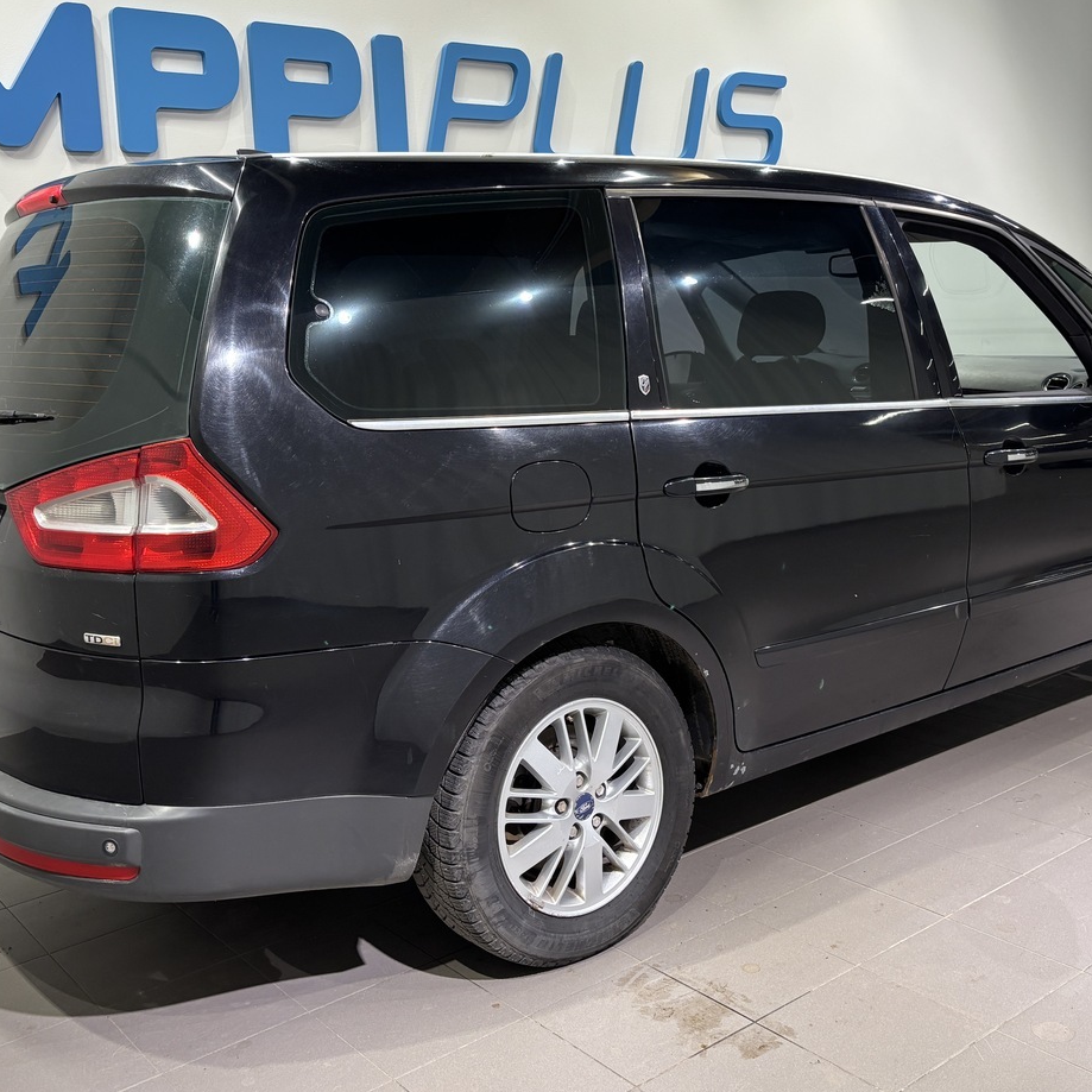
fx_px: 1285
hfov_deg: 46.0
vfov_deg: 45.9
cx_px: 507
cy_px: 465
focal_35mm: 36
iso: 125
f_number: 1.6
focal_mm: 5.96
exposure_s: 1/100
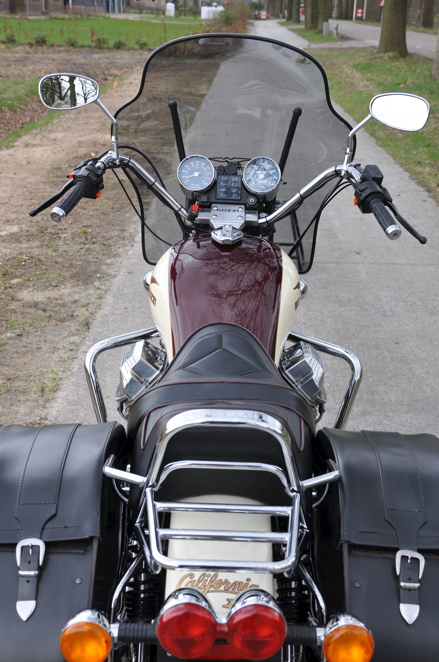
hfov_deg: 23.7
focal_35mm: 57
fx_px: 1045
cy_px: 331
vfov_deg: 35.1
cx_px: 220
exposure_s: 1/60
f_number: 8
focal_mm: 38
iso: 200
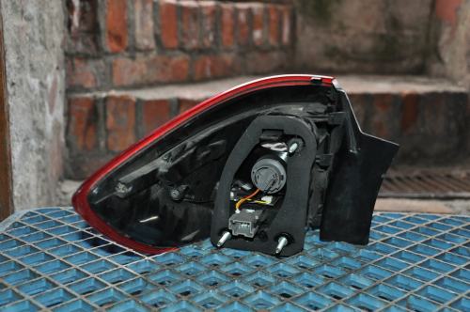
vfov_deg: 26.4
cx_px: 235
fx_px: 665
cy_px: 156
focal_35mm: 51
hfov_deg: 38.9
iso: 800
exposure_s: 1/60
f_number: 4.2
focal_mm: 34
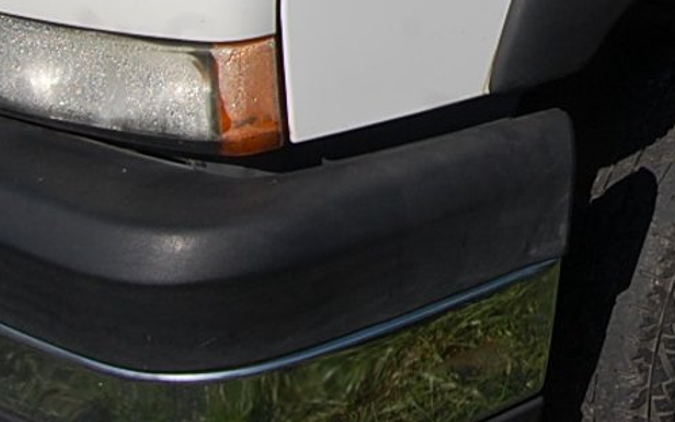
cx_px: 810
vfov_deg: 12.7
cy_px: -324
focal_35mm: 94
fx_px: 1729
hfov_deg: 20.6
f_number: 11
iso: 200
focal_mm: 18
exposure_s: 1/500
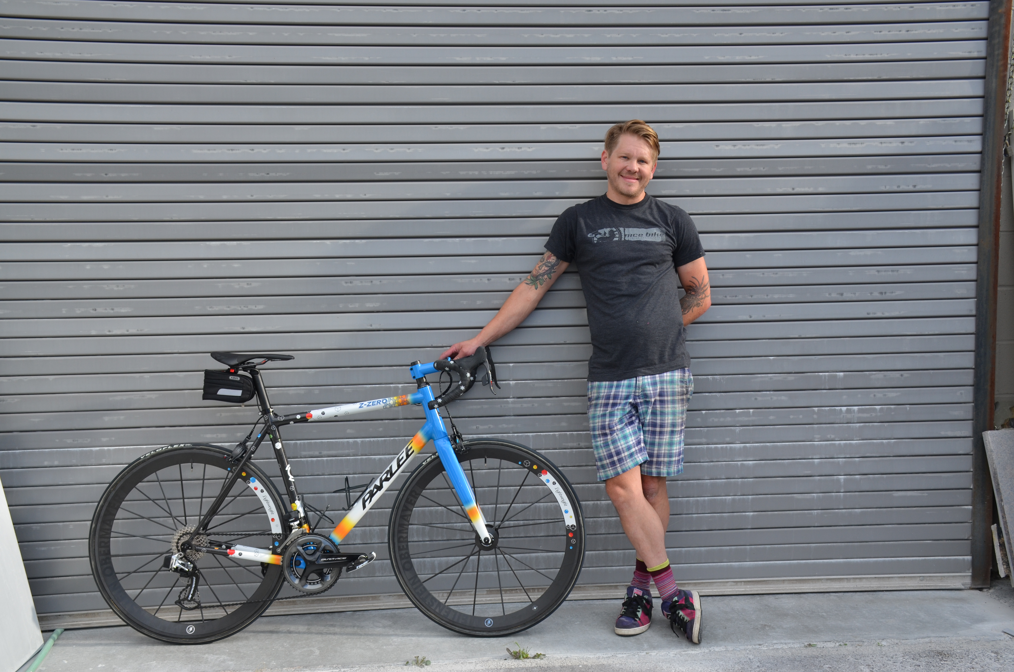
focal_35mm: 45
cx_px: 507
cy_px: 336
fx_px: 1265
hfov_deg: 43.7
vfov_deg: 29.7
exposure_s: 1/250
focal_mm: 30
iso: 200
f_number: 8
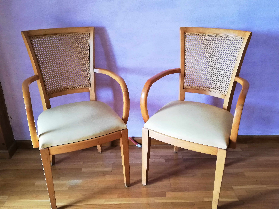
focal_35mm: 31
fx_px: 250
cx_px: 140
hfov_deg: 58.4
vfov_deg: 45.4
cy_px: 104
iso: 400
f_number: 2.2
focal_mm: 3.81
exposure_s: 1/25
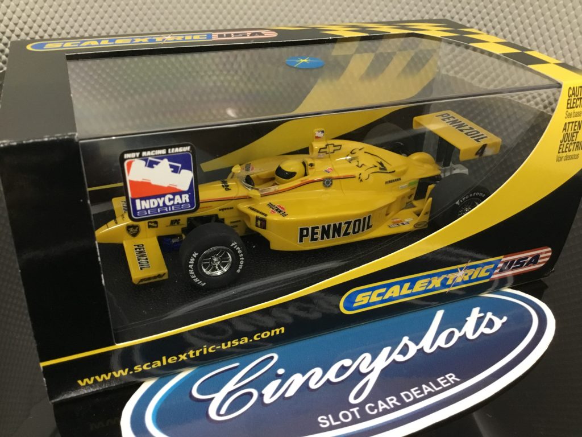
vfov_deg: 45.4
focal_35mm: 31
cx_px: 291
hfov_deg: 58.4
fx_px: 521
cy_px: 218
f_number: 2.4
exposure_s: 1/17
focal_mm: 3.3
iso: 200
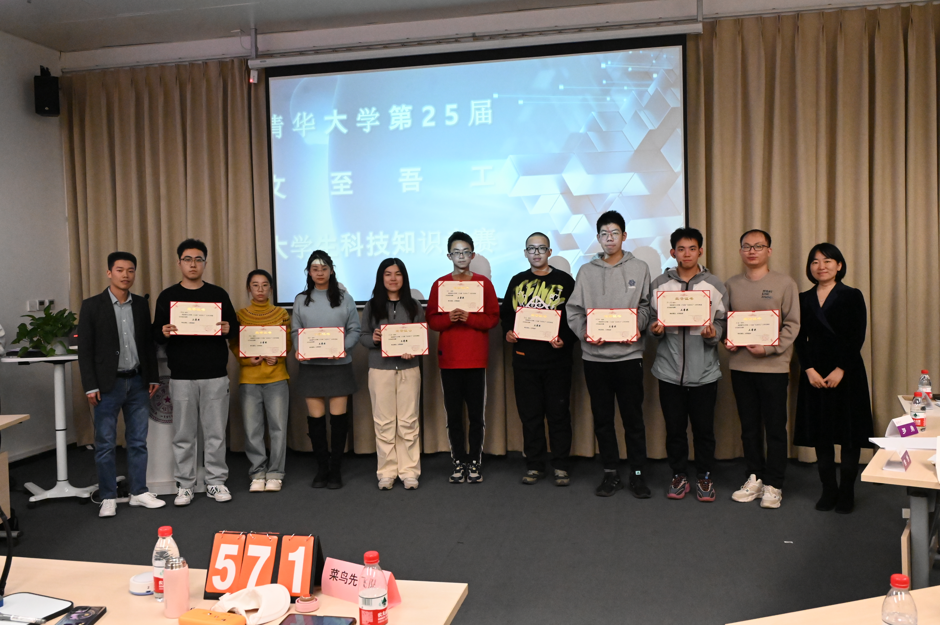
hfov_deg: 58.0
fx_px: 848
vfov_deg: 40.5
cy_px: 312
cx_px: 470
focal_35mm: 32
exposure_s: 1/320
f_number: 9
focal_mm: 32.5
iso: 16000
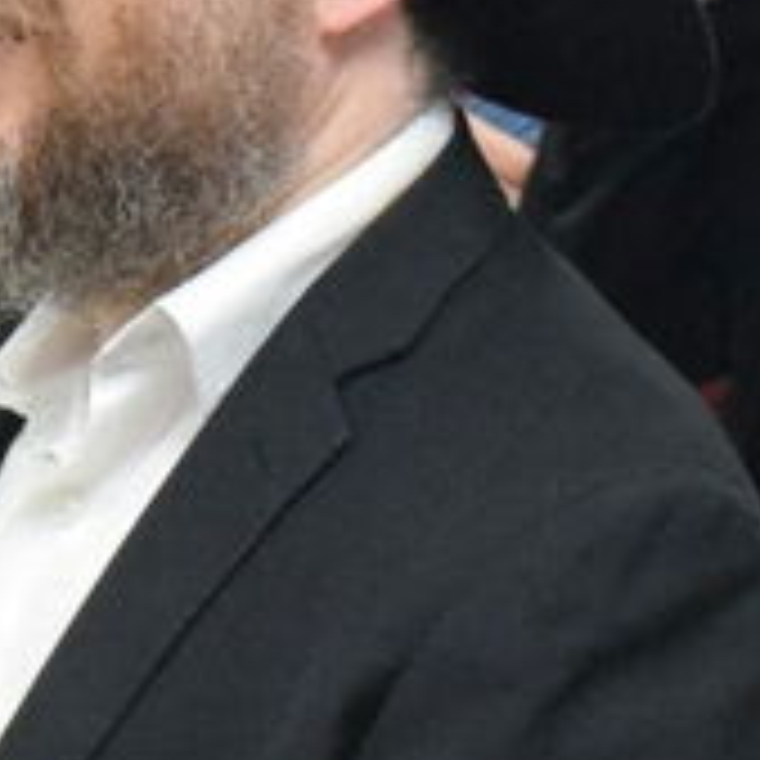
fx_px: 12594
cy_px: 160
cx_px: 540
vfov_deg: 3.5
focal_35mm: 507
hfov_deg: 3.5
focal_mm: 48
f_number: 5.3
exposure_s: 1/60
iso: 3600
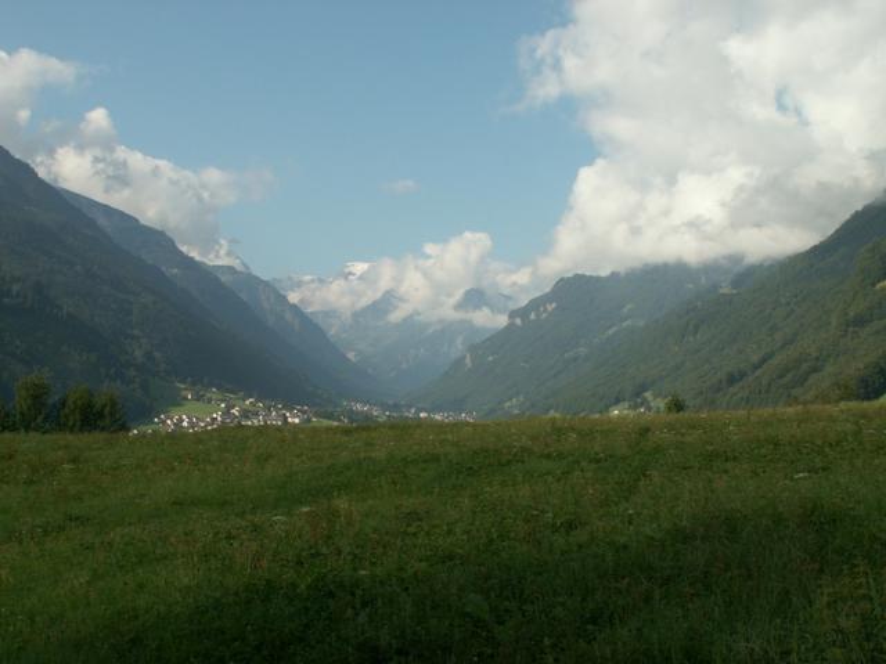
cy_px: 332
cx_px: 443
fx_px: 1075
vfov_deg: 34.3
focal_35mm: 42
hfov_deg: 44.8
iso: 50
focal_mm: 6.97
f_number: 7.1
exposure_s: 1/160
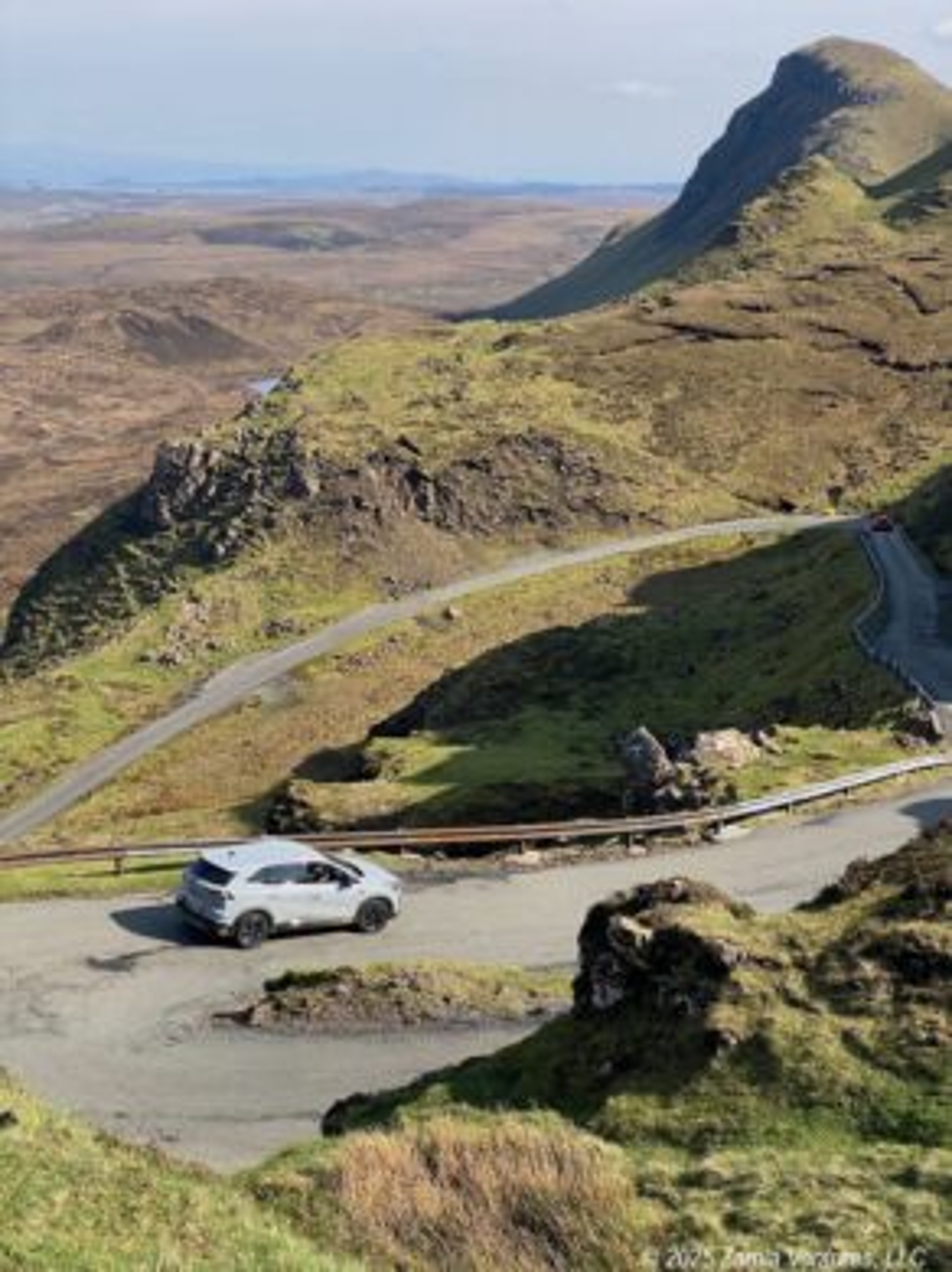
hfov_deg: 28.0
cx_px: 476
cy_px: 636
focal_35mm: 52
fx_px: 1909
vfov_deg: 36.8
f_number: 2
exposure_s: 1/1199
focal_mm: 6
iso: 20
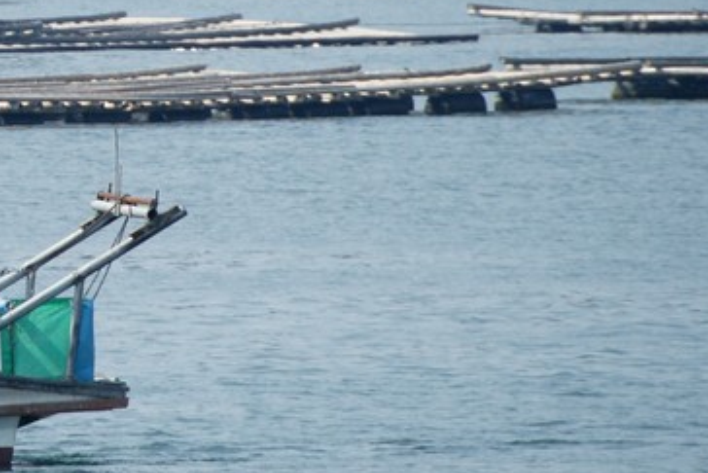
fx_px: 26126
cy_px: -25
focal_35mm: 1328
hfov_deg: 1.6
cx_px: -266
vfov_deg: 1.0
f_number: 9
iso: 400
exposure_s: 1/800
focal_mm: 420
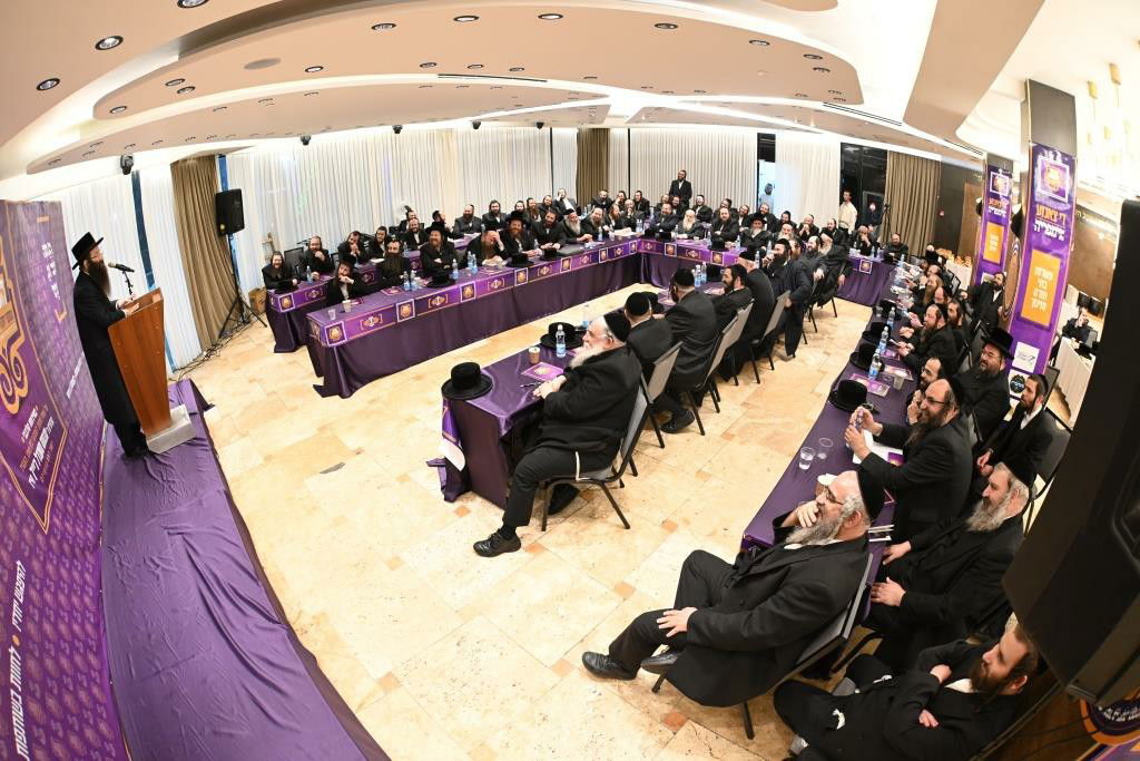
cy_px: 380
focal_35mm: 15
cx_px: 570
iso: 2500
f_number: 6.3
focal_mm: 15
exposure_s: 1/125
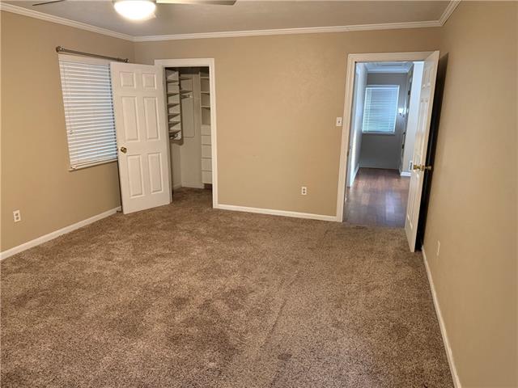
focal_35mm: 24
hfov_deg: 71.6
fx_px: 359
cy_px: 194
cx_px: 259
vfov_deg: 56.8
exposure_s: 1/60
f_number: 1.78
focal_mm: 6.76
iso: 640
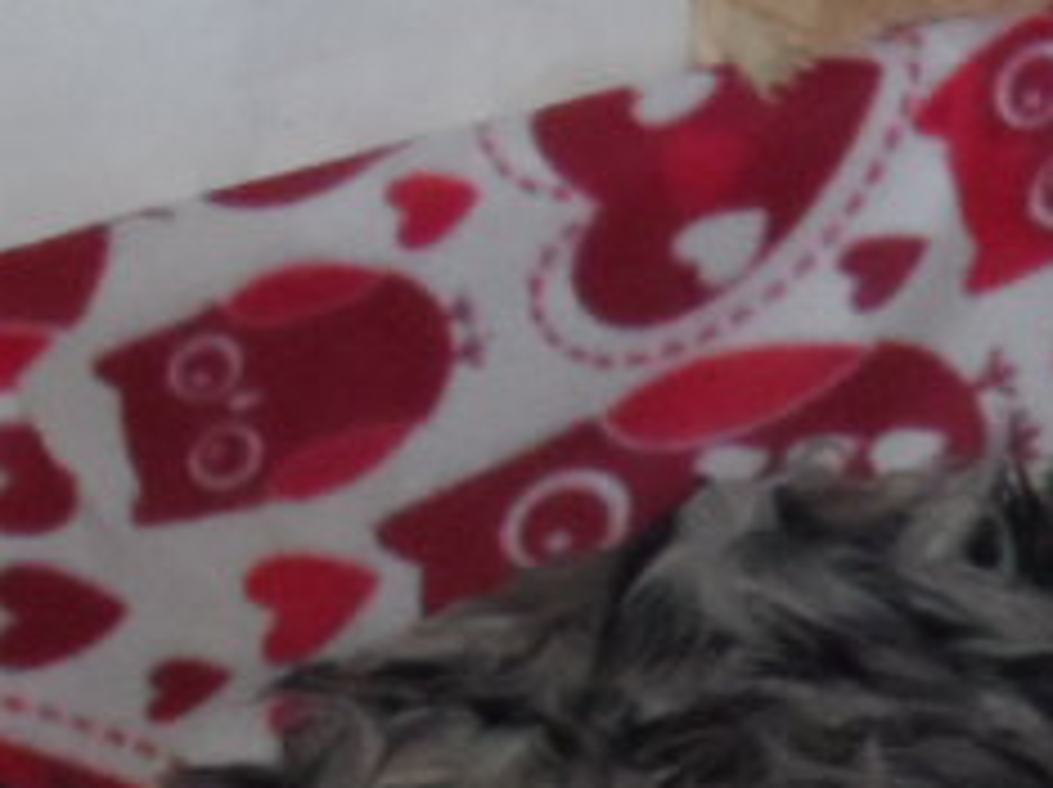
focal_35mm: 232
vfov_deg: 6.2
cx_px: 2228
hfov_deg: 8.1
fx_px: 7050
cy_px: 1504
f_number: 7.1
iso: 640
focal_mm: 8.7
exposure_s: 1/15
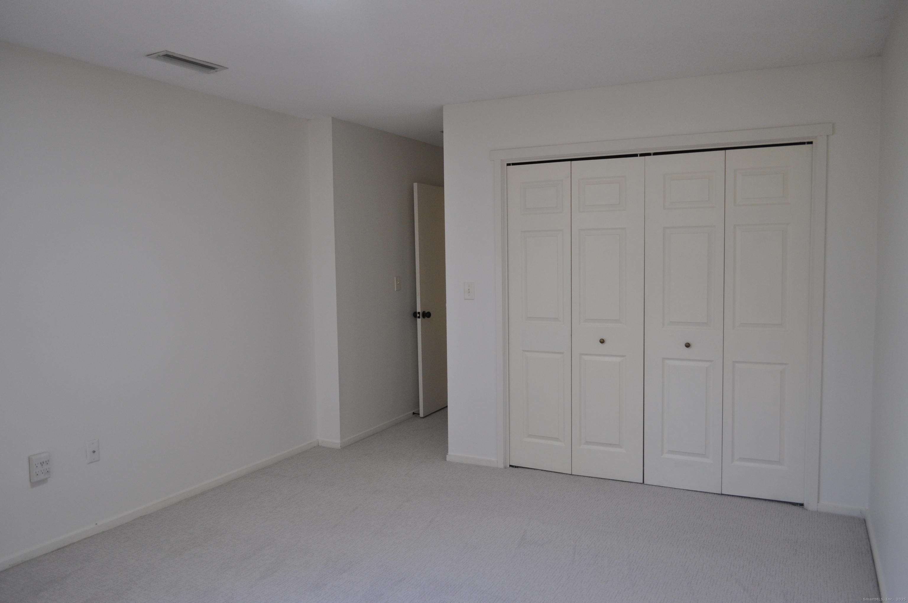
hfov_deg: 67.4
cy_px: 302
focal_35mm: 27
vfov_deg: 47.8
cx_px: 454
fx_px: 680
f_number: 4
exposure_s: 1/60
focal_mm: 18
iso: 450
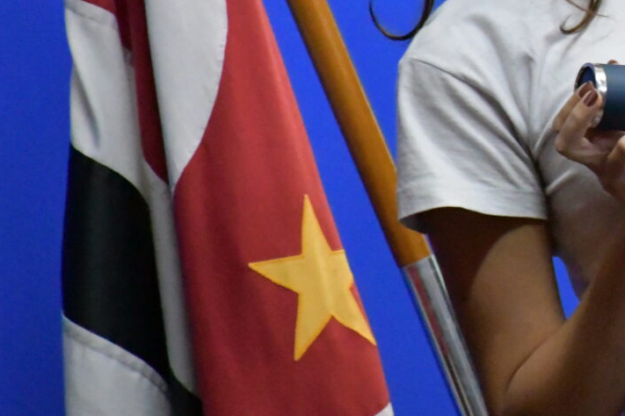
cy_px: -6
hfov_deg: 4.4
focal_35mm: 470
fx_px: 8159
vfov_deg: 2.9
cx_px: 763
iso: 10000
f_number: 5.6
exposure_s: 1/125
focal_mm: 116
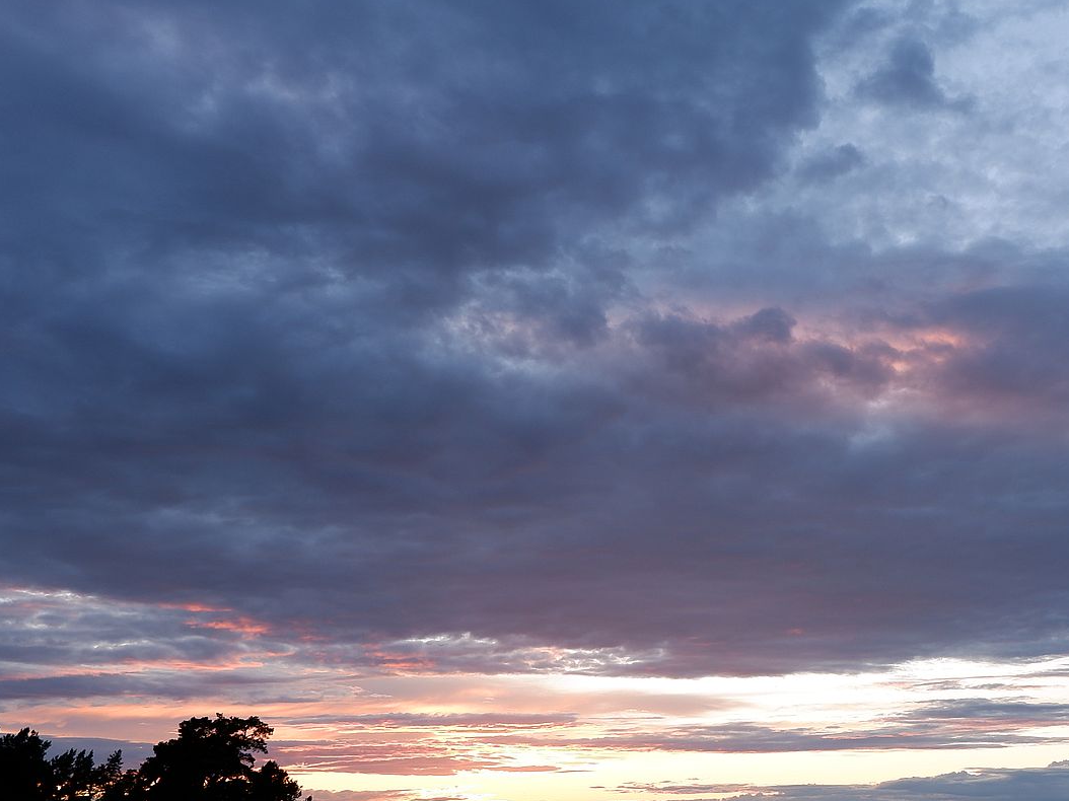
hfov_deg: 43.9
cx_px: 751
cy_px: 538
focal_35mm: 42
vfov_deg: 34.0
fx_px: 1297
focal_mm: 15.6
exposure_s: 1/125
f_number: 4
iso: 200
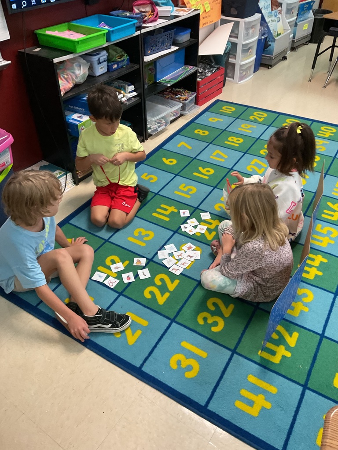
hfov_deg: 48.2
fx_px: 378
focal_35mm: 29
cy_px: 225
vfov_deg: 61.7
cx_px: 169
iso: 160
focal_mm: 3
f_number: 1.8
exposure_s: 1/60
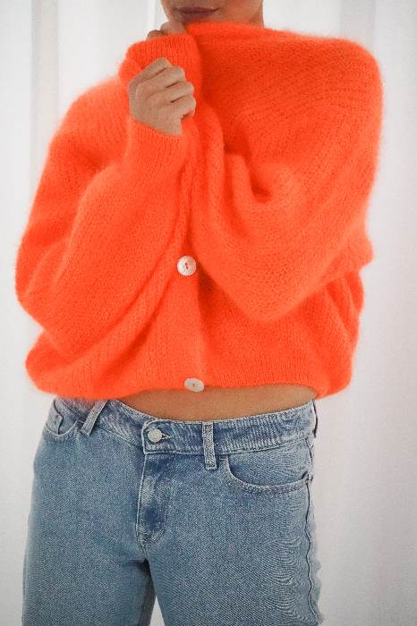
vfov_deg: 28.9
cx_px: 208
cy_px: 313
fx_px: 1217
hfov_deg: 19.4
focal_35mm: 70
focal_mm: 70
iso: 20000
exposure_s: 1/4000
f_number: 5.6
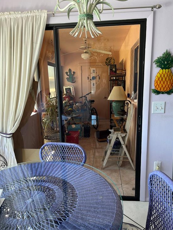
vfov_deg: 65.3
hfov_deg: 51.4
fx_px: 180
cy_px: 116
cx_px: 86
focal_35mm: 27
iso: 80
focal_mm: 5.1
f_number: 1.6
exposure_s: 1/120
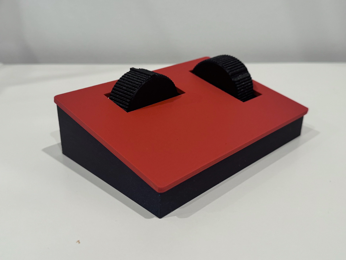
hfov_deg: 71.6
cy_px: 130
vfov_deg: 56.8
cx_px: 173
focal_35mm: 24
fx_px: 240
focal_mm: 6.76
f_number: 1.78
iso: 160
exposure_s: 1/60
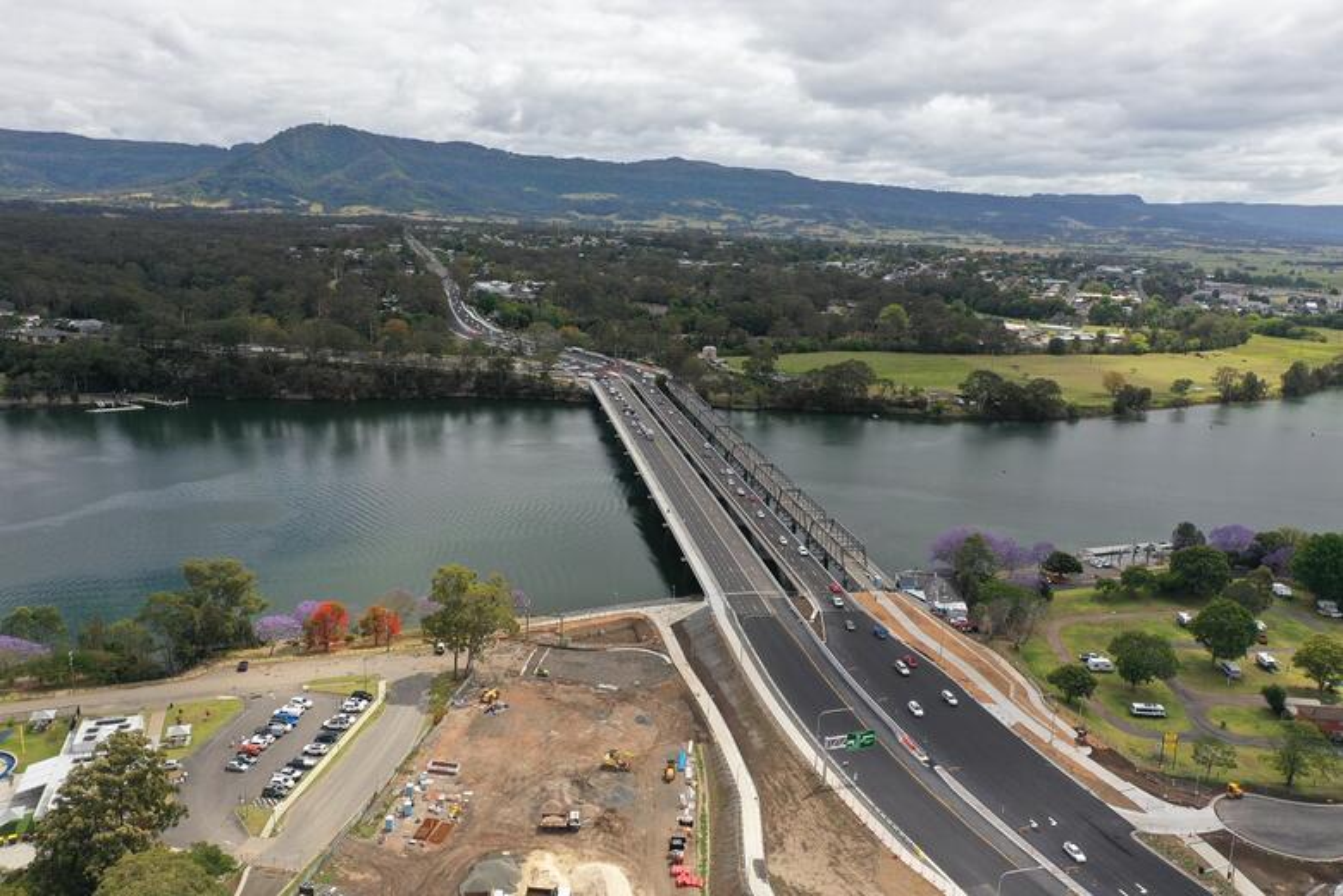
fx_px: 1044
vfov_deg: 46.4
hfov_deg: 65.5
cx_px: 672
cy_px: 448
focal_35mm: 28
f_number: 4.5
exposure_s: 1/200
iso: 100
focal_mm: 10.26
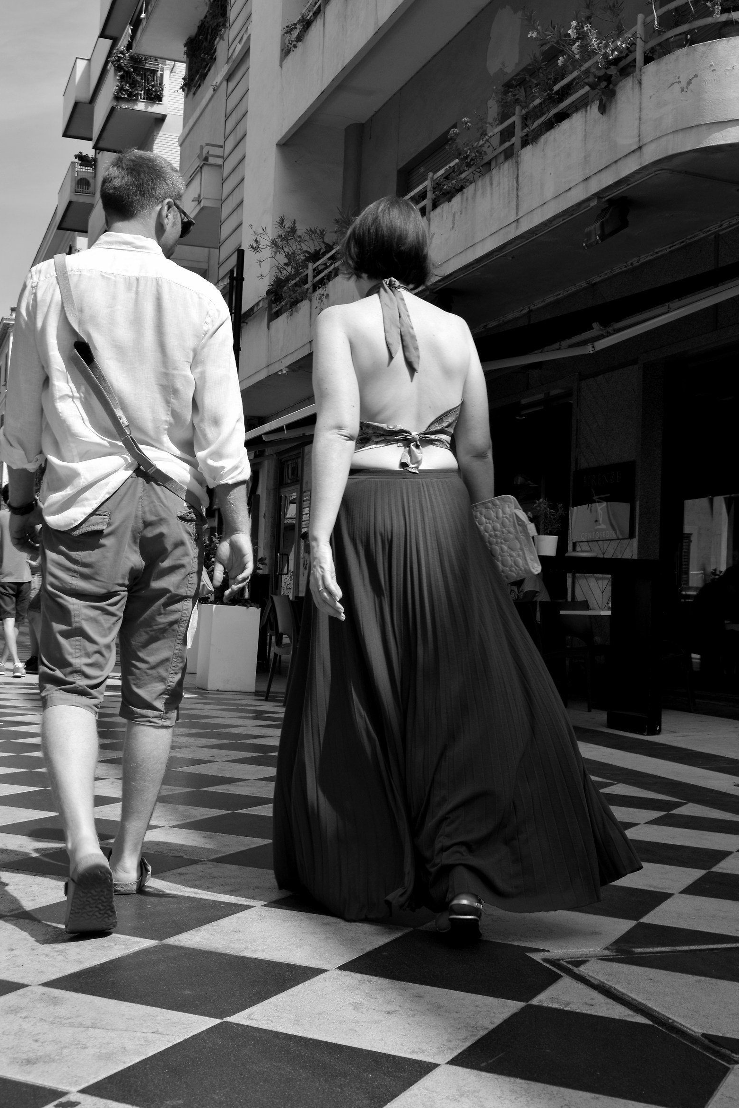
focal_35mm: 43
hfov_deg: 31.2
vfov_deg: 45.4
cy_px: 547
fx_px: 1324
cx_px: 372
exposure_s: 1/320
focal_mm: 28
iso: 200
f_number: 9
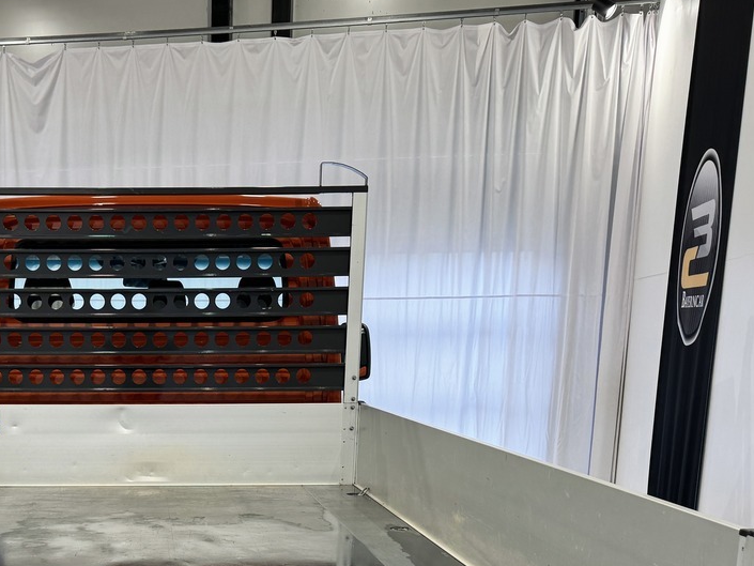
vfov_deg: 28.1
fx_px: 1067
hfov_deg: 37.5
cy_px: 553
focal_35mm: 49
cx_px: 151
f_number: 1.78
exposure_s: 1/100
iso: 64
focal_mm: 6.76
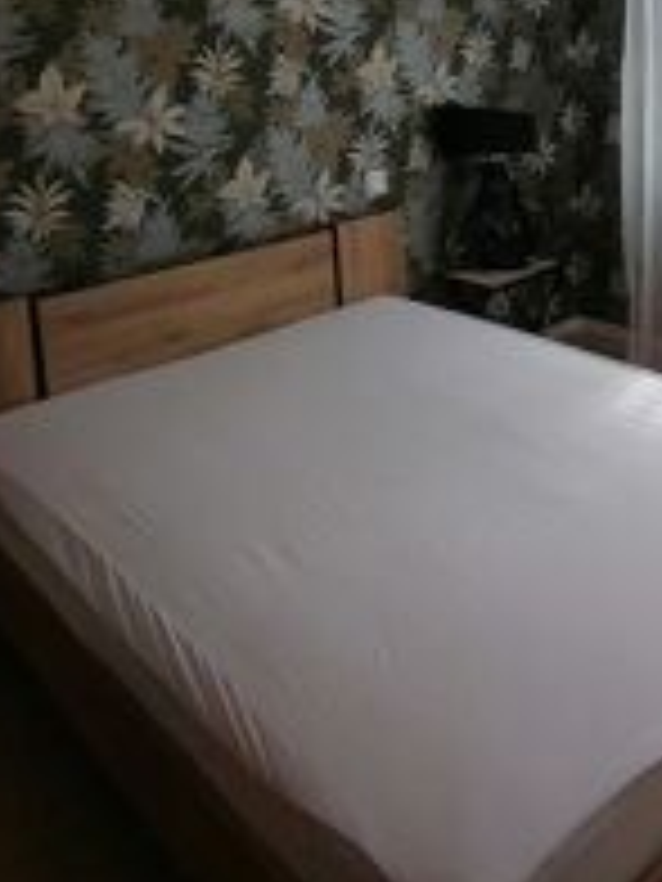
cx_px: 518
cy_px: 133
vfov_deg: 46.5
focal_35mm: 37
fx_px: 943
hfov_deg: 37.4
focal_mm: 2.7
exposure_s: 1/136
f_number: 2.4
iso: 50
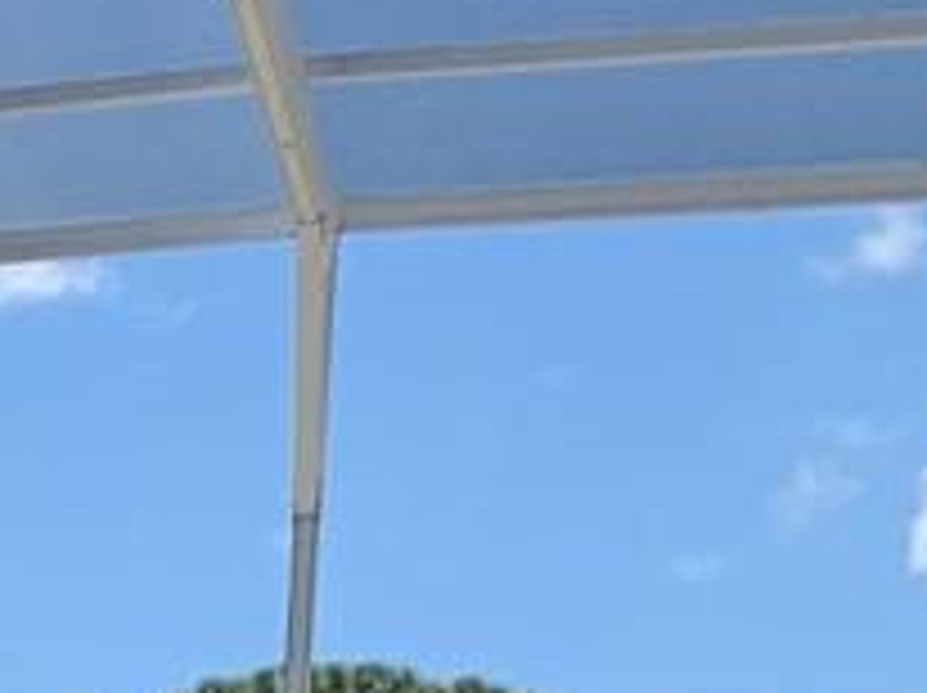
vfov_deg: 6.6
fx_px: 5403
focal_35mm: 202
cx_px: -2102
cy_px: 2092
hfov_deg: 8.0
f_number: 1.8
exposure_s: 1/1610
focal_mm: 4.25
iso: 25
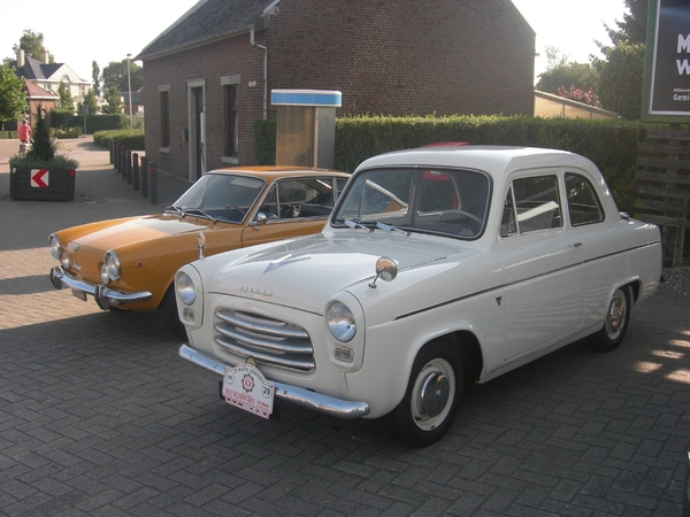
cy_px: 258
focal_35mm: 36
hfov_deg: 51.4
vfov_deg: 39.7
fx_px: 718
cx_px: 345
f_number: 4.8
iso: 64
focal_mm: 7.5
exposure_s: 1/184
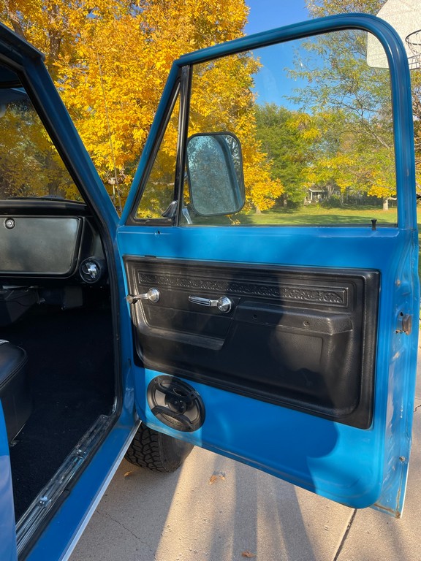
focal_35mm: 26
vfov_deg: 67.3
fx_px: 422
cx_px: 210
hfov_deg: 53.1
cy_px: 280
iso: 32
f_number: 1.6
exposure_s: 1/500
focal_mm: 4.2
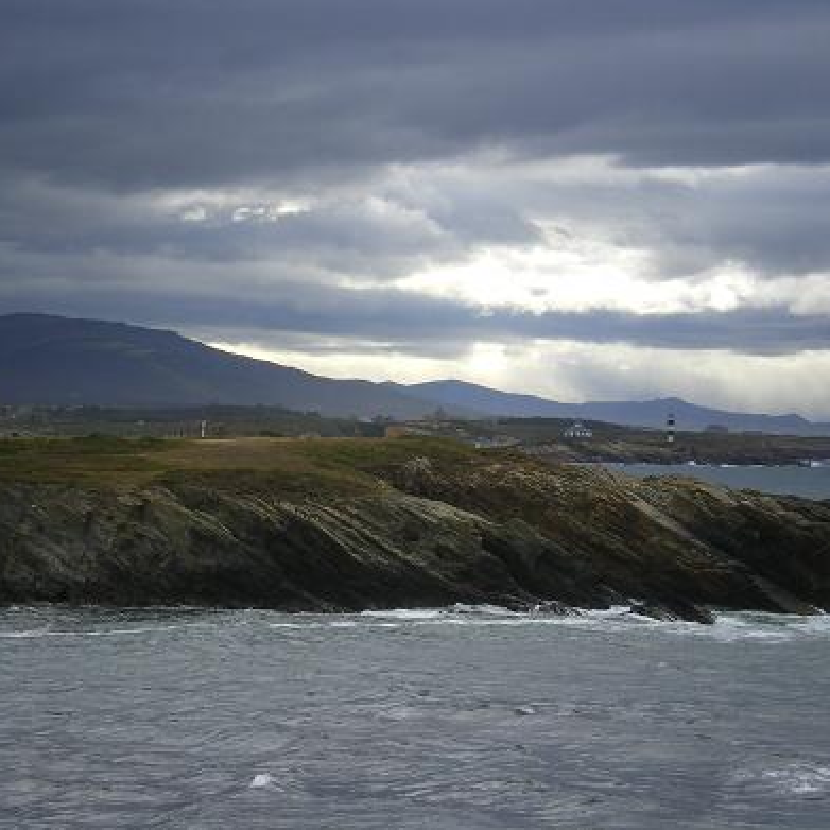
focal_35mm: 111
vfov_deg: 15.7
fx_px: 3011
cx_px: 371
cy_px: 416
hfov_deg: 15.7
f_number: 7.5
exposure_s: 1/125
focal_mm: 15.3
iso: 64
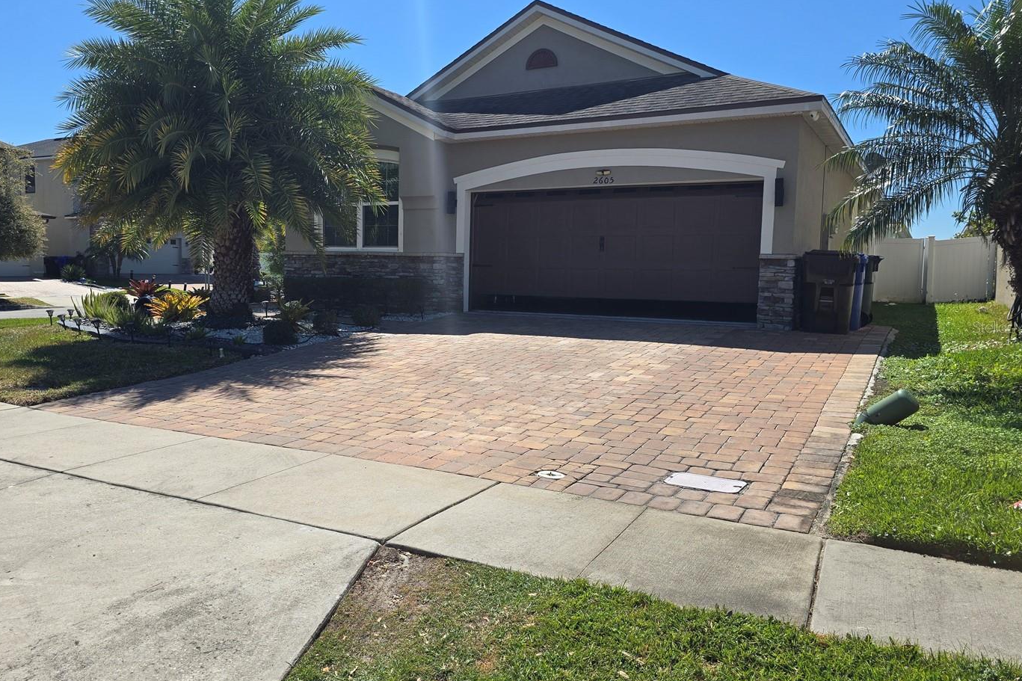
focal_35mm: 28
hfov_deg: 65.2
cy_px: 327
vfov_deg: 46.4
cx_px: 445
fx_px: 795
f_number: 1.7
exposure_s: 1/1000
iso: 12
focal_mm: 6.3
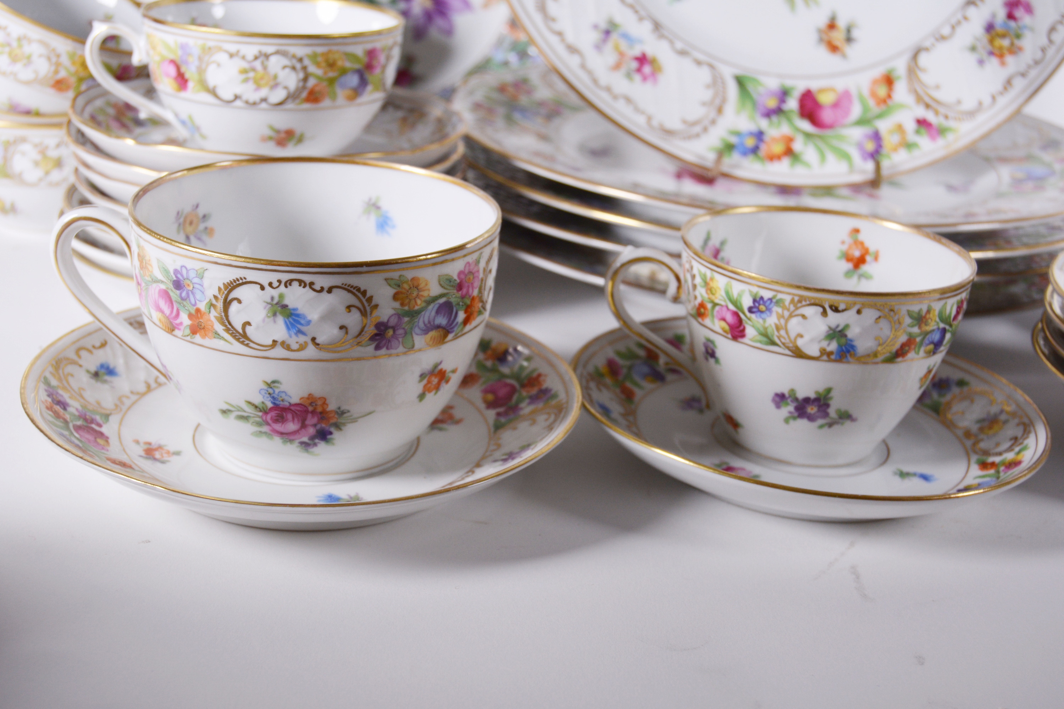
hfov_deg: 41.1
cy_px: 354
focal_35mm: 48
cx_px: 532
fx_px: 1419
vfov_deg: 28.1
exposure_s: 1/125
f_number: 5.6
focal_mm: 32
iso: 250
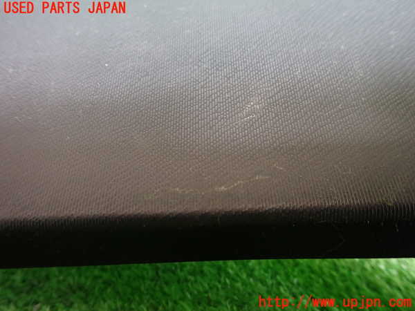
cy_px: 156
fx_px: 300
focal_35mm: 25
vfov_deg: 54.9
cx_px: 208
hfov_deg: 69.4
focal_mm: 4.5
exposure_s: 1/30
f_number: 2
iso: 640
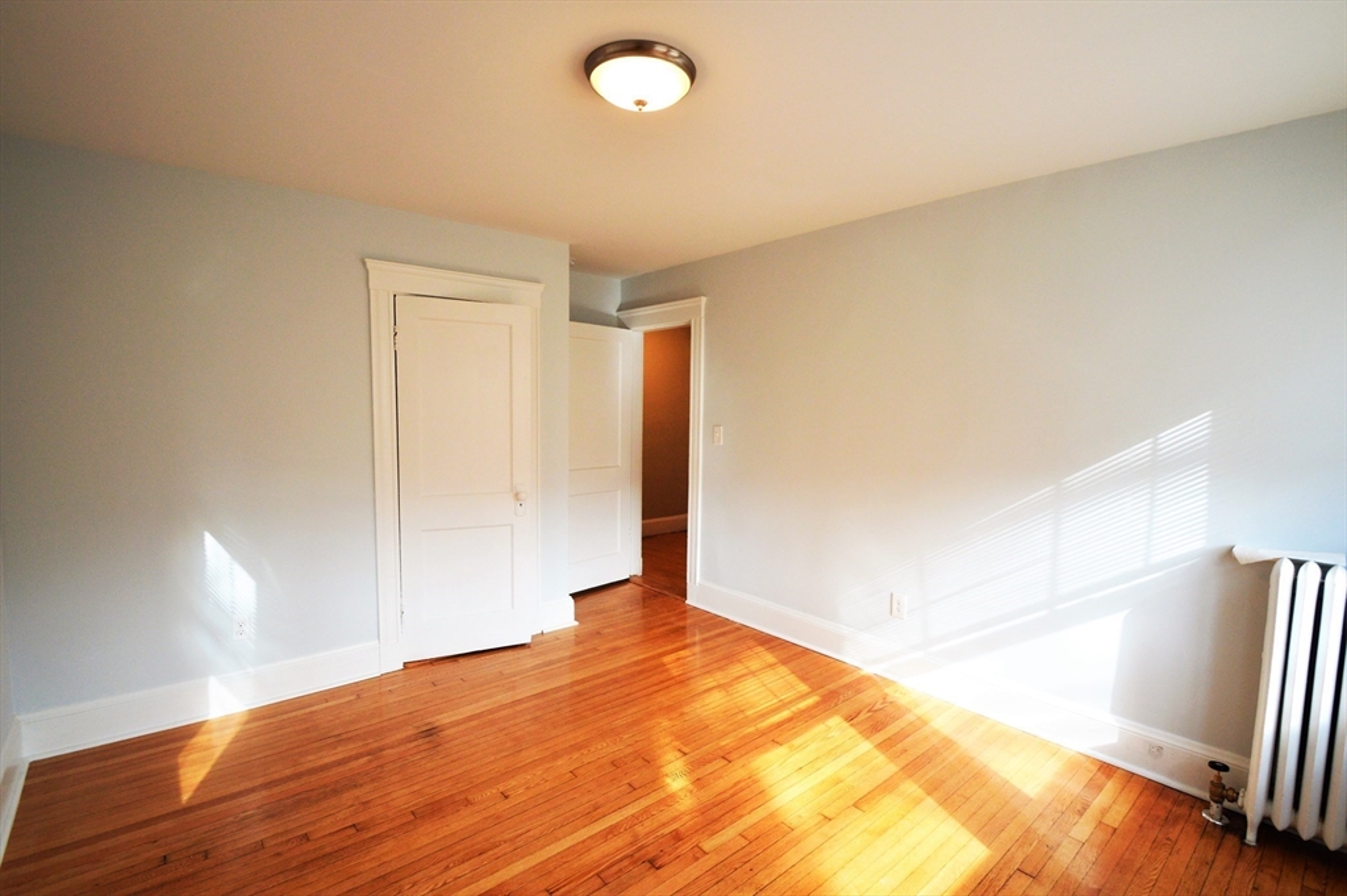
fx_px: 561
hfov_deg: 100.4
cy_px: 448
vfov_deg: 77.2
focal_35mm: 15
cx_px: 674
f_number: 5.6
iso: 220
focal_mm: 10
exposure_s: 1/125
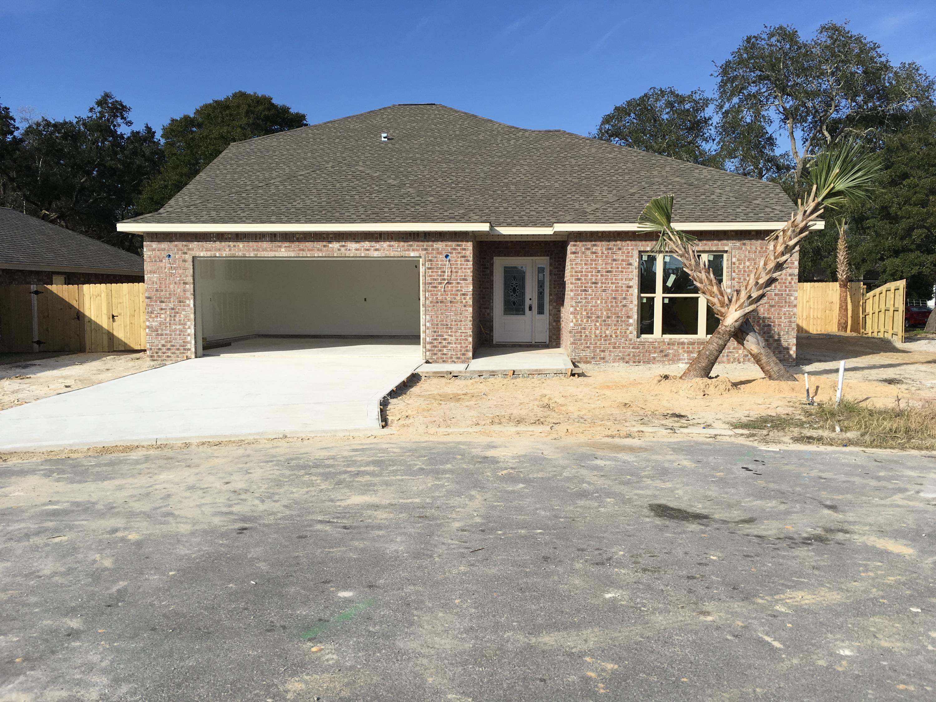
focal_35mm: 29
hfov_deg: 61.7
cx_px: 468
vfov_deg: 48.2
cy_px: 351
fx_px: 784
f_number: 2.2
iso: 25
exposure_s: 1/2079
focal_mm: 4.15
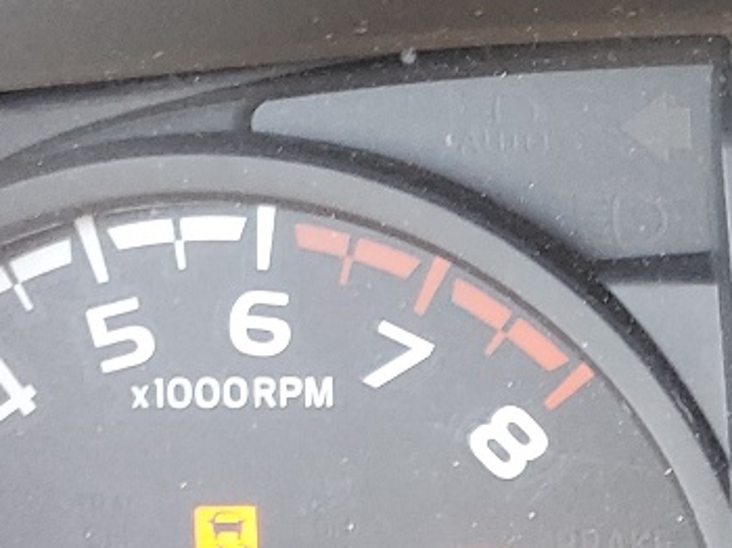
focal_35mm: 119
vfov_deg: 12.1
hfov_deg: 15.1
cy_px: 699
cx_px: 1165
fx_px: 2515
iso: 54
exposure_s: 1/60.2
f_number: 1.5
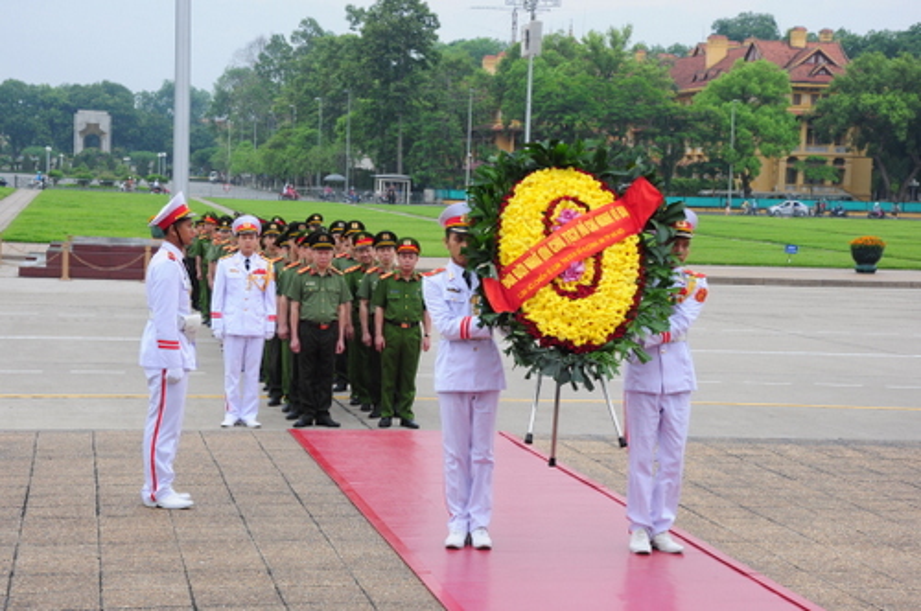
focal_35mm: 75
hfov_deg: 27.0
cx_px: 460
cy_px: 306
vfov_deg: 18.1
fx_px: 1916
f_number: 9
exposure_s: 1/125
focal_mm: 50
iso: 500
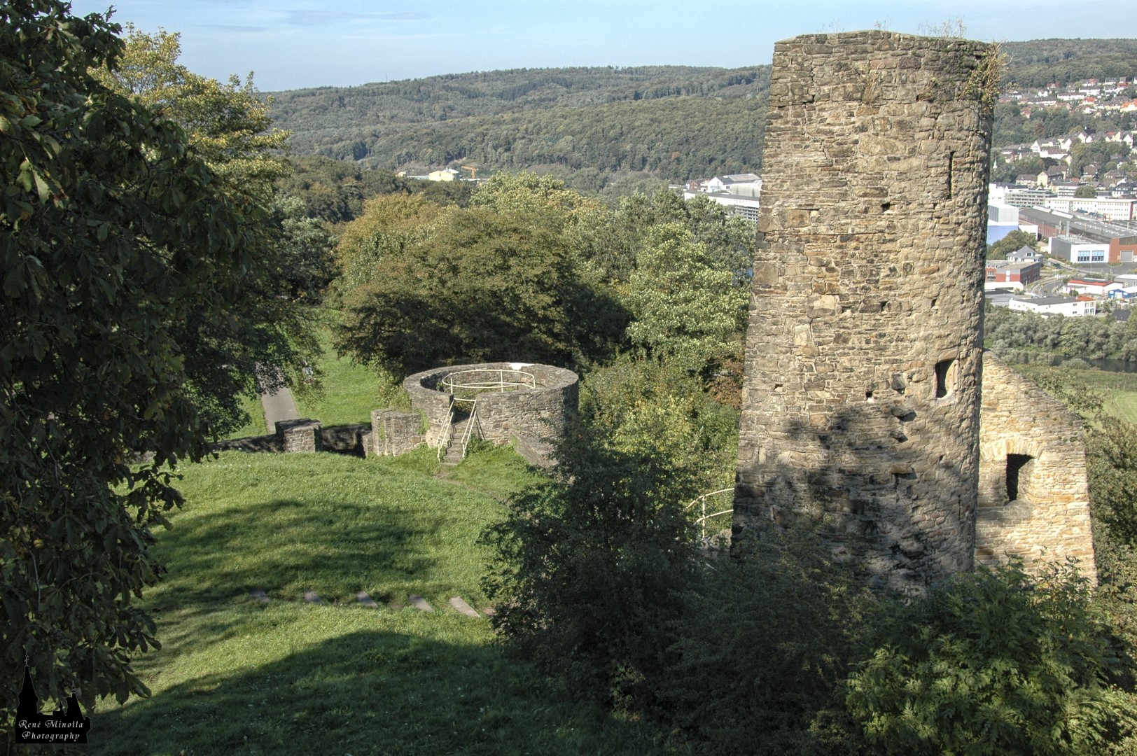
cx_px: 568
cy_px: 378
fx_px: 1373
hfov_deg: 45.0
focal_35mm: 44
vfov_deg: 30.8
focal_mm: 29
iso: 200
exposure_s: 1/250
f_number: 8
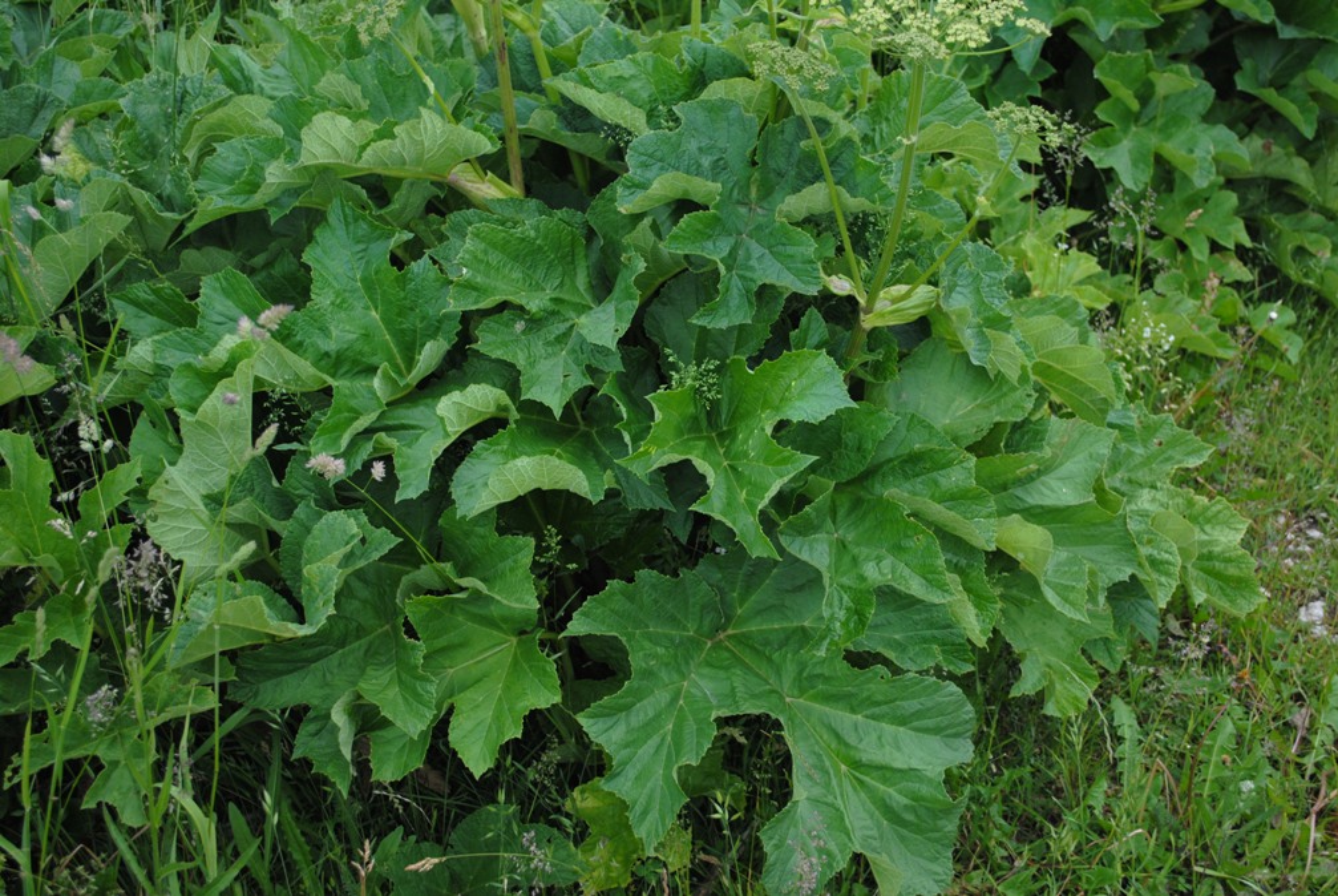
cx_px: 669
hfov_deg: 38.8
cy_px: 448
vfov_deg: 26.6
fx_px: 1898
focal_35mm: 51
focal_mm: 34
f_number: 5
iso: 200
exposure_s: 1/125
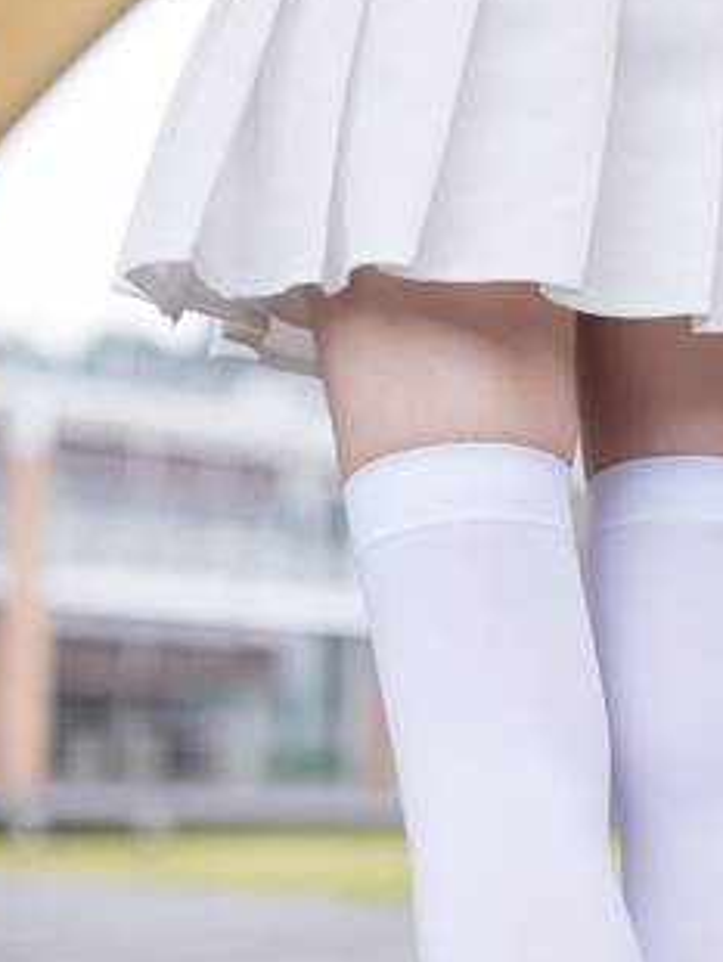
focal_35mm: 76
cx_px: 631
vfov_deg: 24.9
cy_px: 866
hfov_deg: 19.1
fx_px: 2114
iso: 100
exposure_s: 1/500
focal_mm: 35
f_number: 1.8
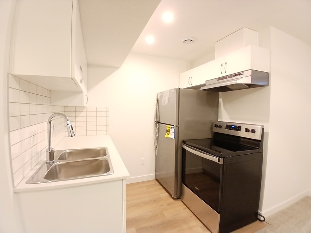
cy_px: 116
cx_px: 156
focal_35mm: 17
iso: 320
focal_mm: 1.4
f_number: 2.2
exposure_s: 1/30
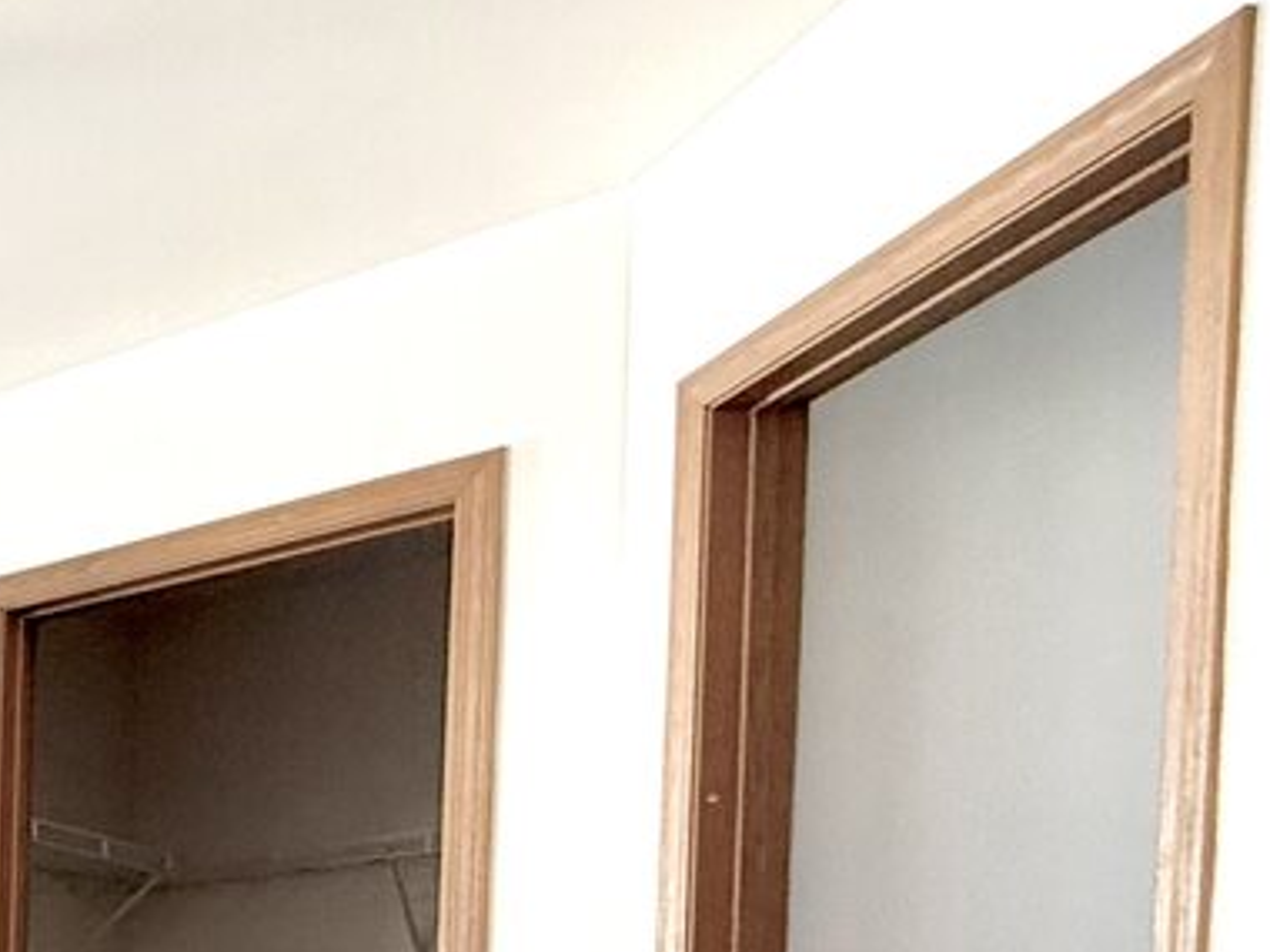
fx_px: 1944
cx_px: -802
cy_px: 1259
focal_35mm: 53
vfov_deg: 24.0
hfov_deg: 24.4
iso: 250
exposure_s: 1/120
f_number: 2.2
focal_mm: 2.22
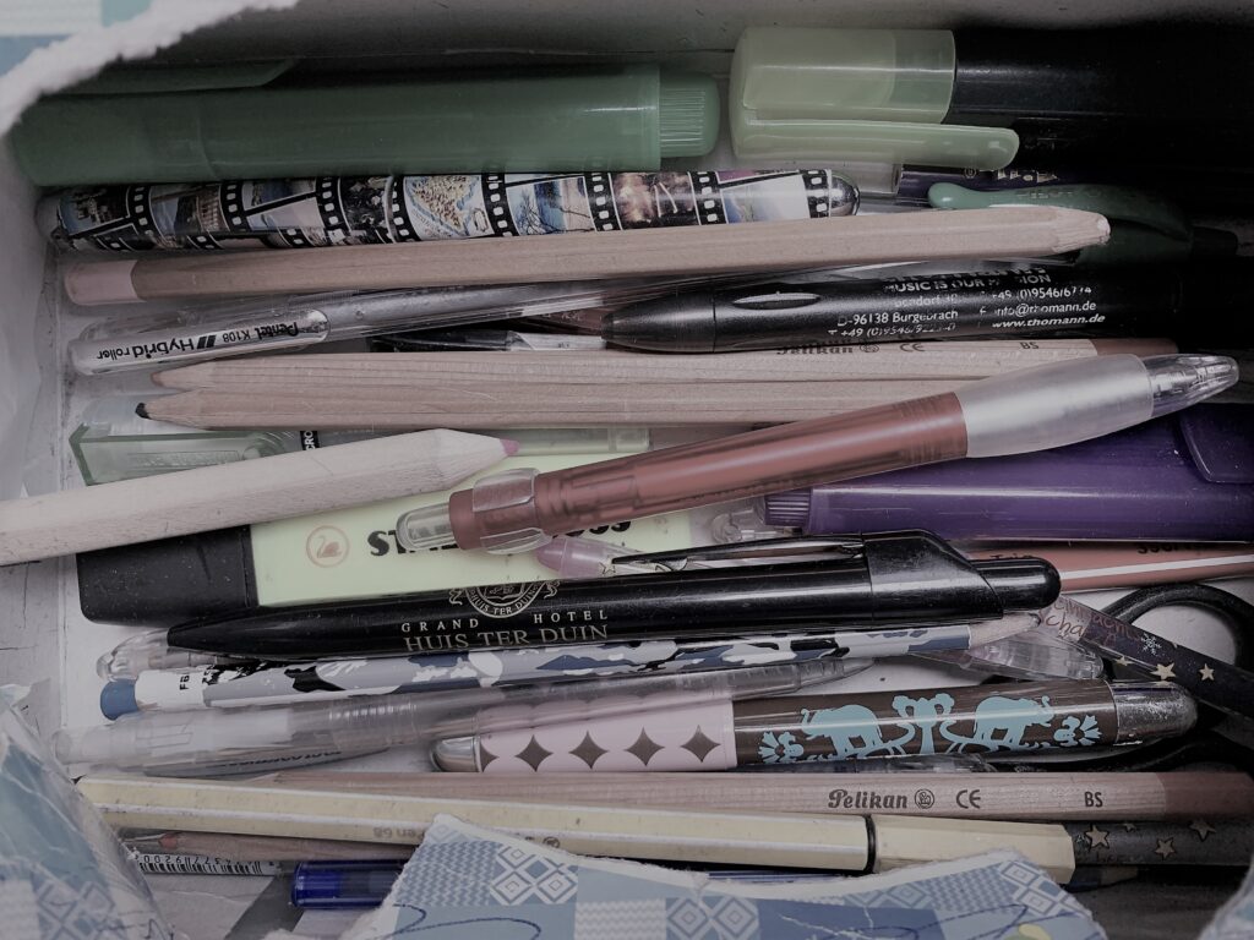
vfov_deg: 53.1
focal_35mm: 26
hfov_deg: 67.3
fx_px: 942
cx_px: 627
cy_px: 470
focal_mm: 4.25
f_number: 1.8
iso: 100
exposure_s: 1/72
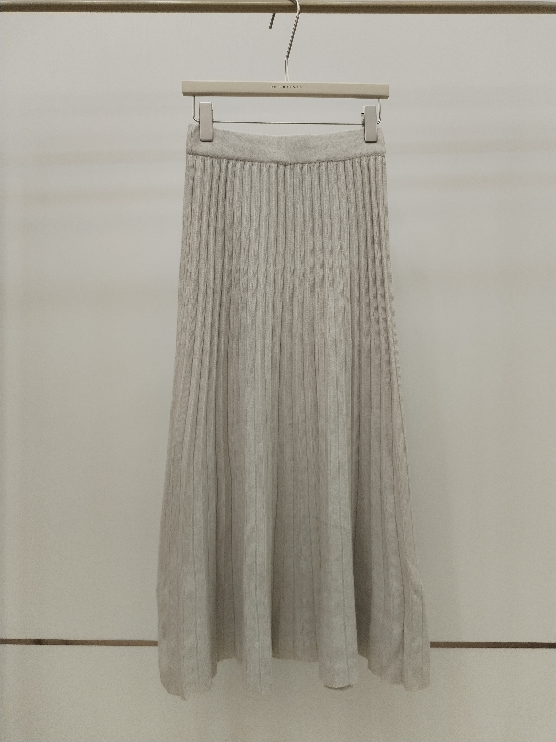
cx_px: 278
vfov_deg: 61.7
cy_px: 371
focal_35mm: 29
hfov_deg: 48.2
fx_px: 621
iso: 157
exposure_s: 1/100
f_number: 1.8
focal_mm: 4.75
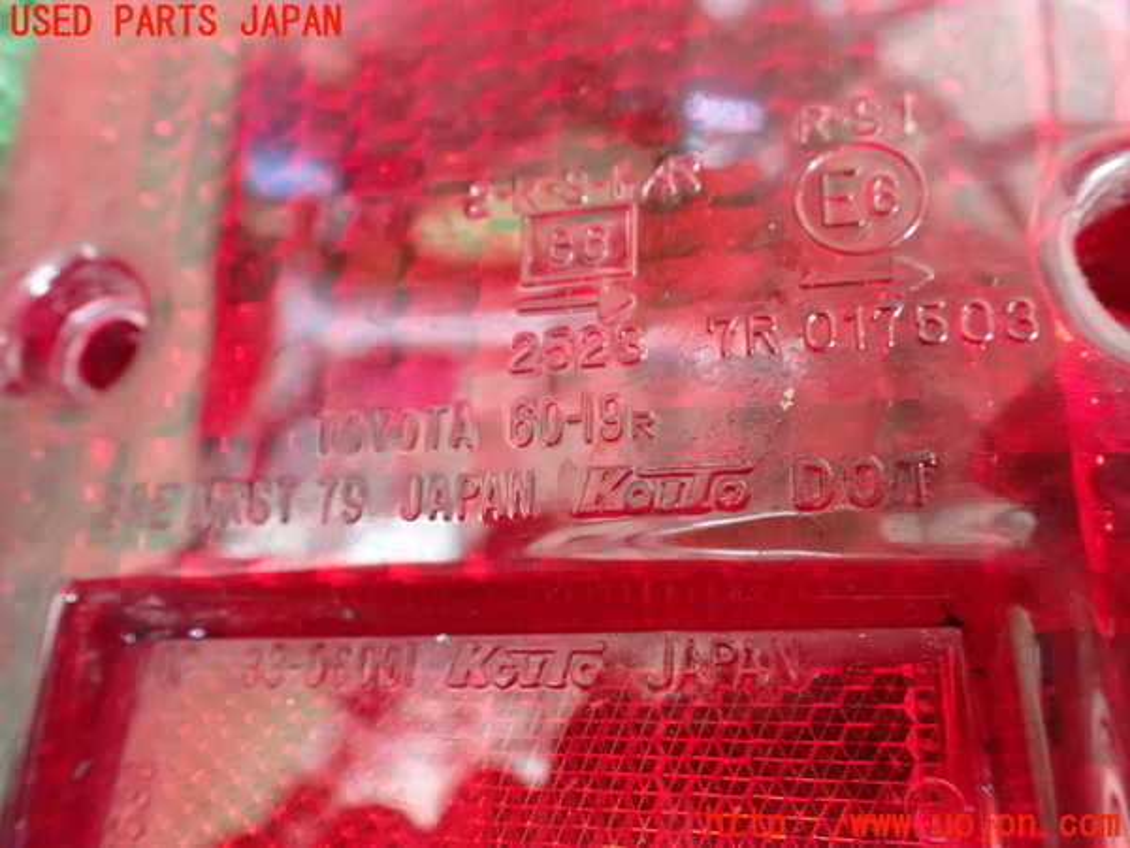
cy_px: 424
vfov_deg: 46.8
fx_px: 979
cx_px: 565
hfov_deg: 60.0
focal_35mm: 30
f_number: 2.3
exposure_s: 1/13
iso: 1600
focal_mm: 5.4
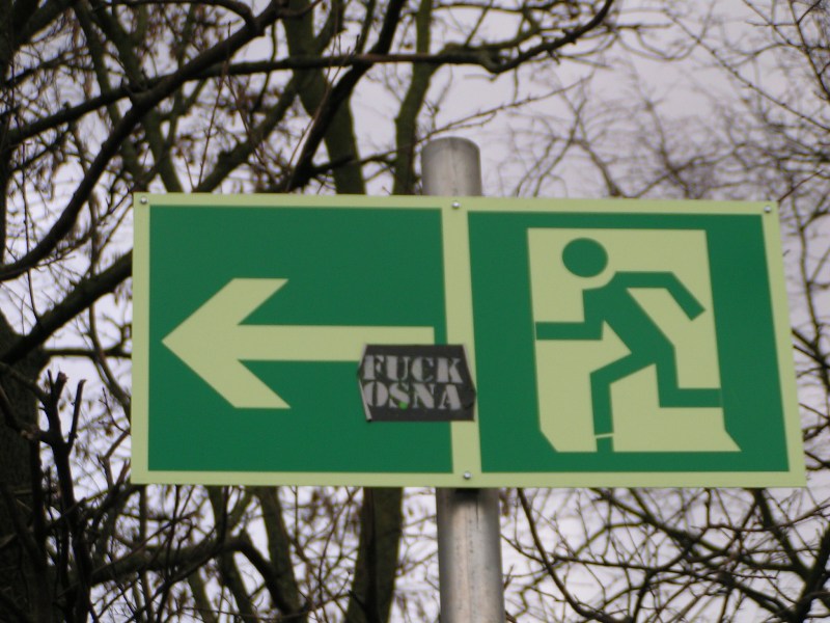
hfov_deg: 15.8
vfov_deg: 11.9
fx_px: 2997
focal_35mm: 125
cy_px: 312
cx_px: 415
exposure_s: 1/125
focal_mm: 19.1
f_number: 3.5
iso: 50
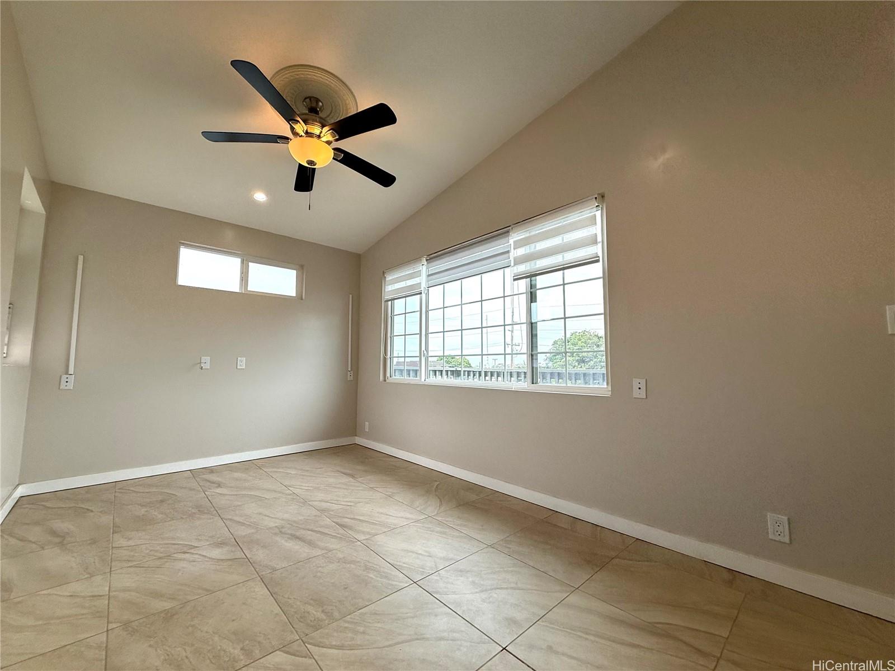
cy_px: 336
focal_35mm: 14
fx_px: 362
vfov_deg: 85.7
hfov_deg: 102.1
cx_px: 448
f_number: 2.2
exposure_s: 1/436
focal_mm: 2.22
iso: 64
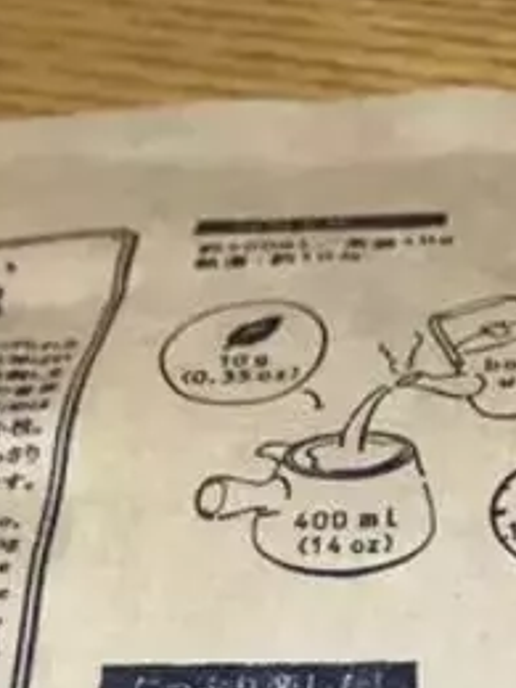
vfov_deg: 20.2
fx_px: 1709
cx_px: 294
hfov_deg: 17.2
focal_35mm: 86
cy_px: 976
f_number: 1.8
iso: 40
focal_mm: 3.99
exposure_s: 1/15
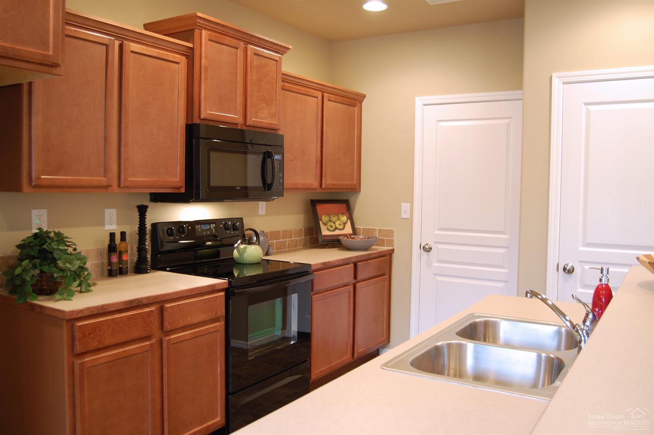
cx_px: 327
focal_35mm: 30
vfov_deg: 43.5
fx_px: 544
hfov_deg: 62.0
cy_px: 218
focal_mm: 20
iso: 200
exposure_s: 1/5
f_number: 3.8
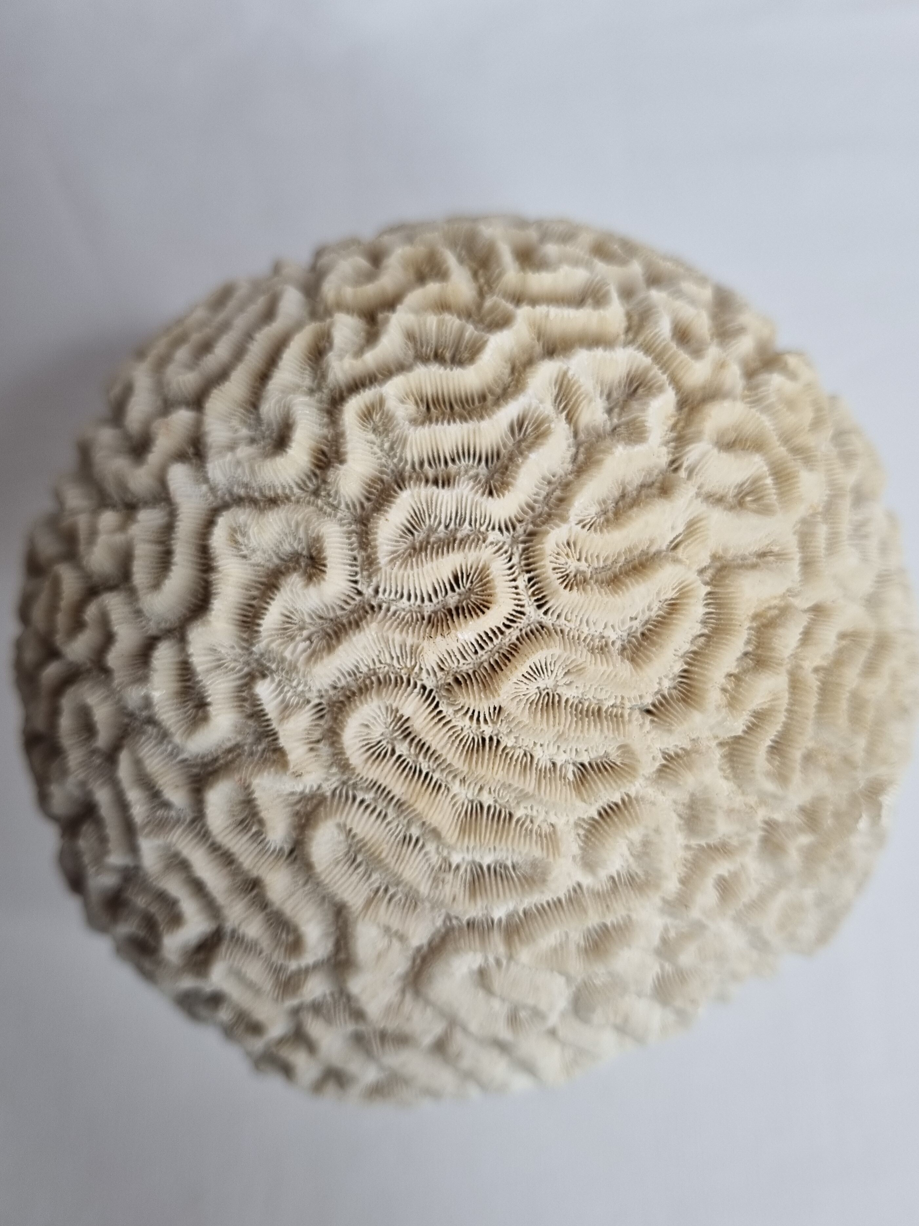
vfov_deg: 63.4
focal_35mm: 28
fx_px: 991
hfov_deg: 49.7
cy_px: 643
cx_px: 469
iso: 50
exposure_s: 1/105
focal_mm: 5.4
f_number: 1.8
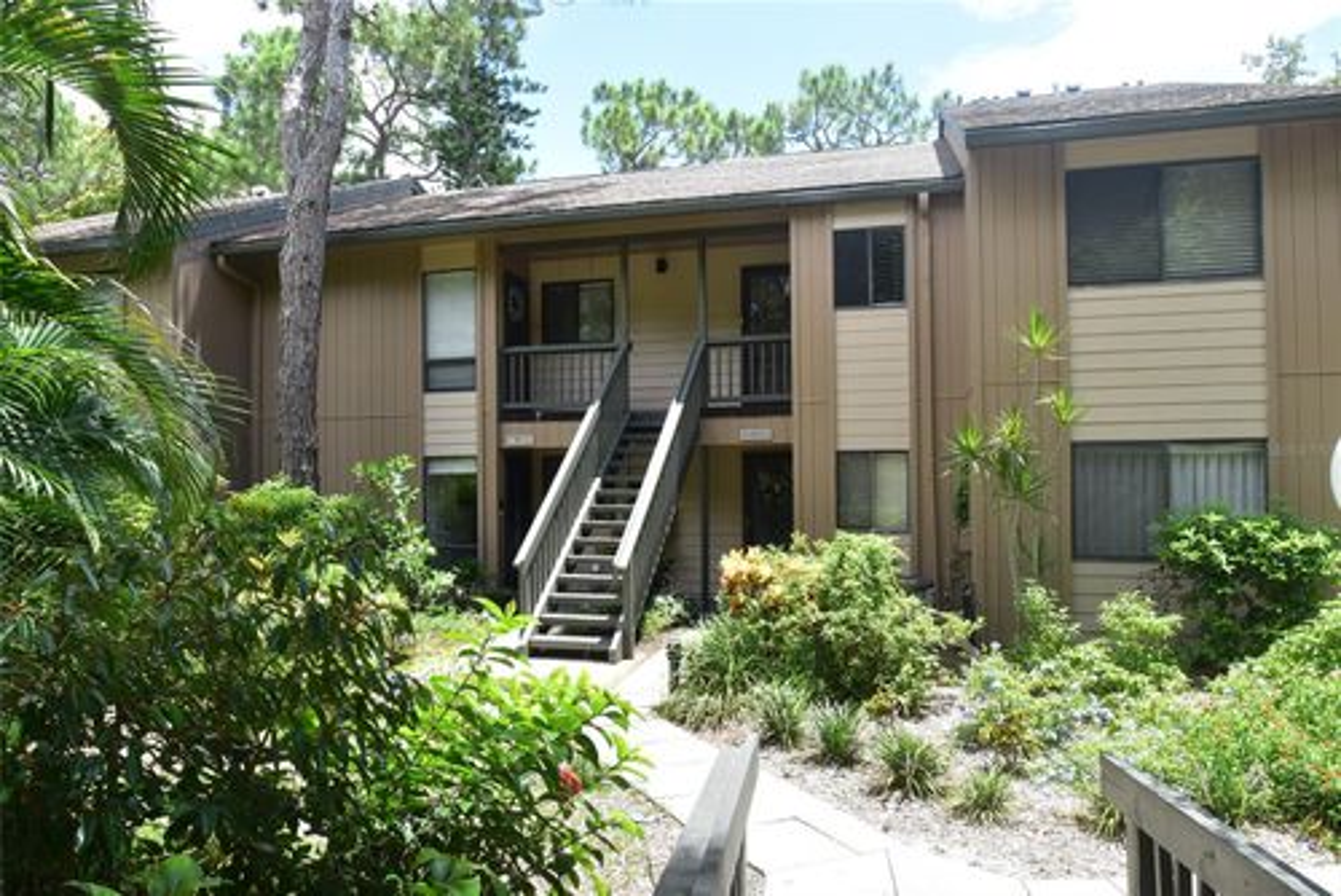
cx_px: 670
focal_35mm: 24
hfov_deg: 73.7
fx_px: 894
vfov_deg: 53.2
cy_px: 448
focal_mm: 16
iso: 400
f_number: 10
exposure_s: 1/200
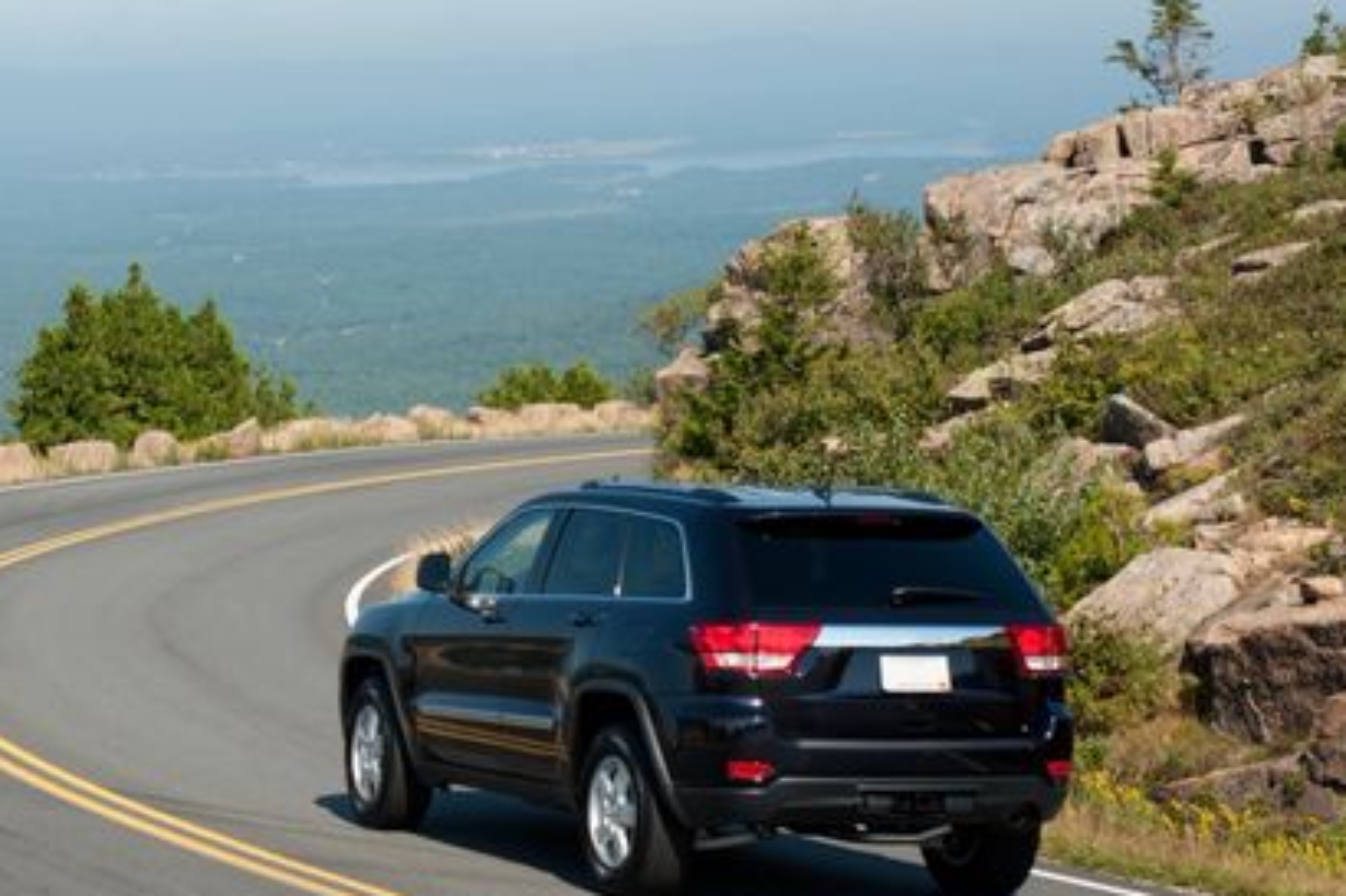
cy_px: 269
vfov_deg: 11.7
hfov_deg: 17.2
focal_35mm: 117
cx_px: 128
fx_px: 4373
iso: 250
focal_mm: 60
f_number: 11
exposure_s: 1/400
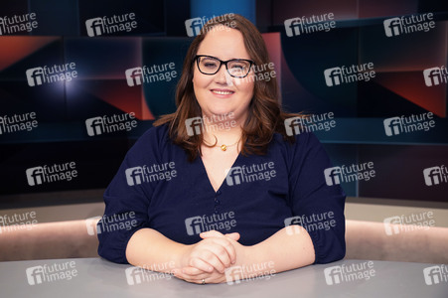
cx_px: 224
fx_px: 510
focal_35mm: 41
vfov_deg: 32.6
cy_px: 149
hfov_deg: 47.4
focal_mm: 41
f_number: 5
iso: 2000
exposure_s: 1/160
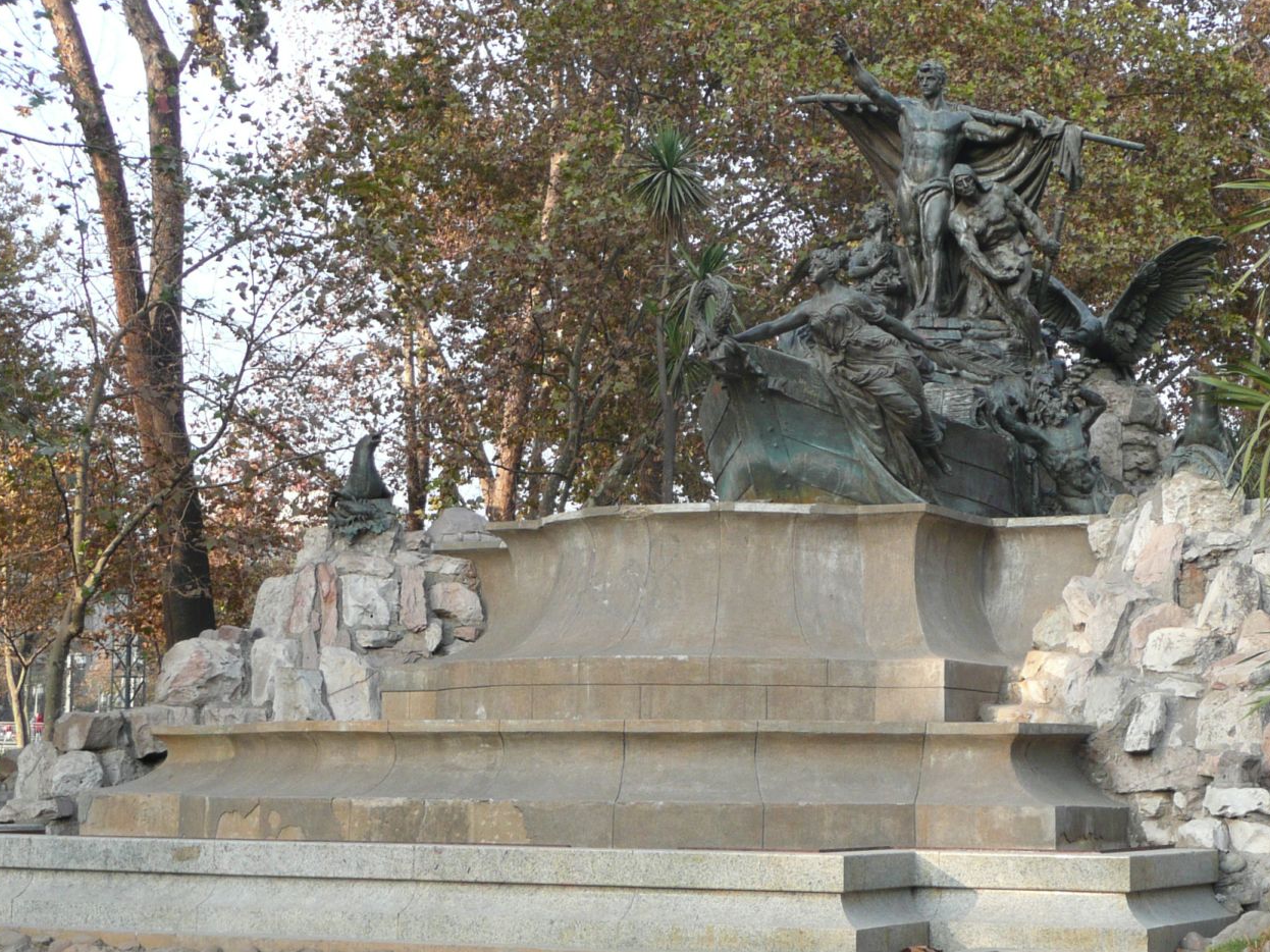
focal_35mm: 71
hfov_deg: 27.2
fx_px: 2604
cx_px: 845
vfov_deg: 20.7
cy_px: 531
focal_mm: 7.8
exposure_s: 1/80
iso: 100
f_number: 4.2
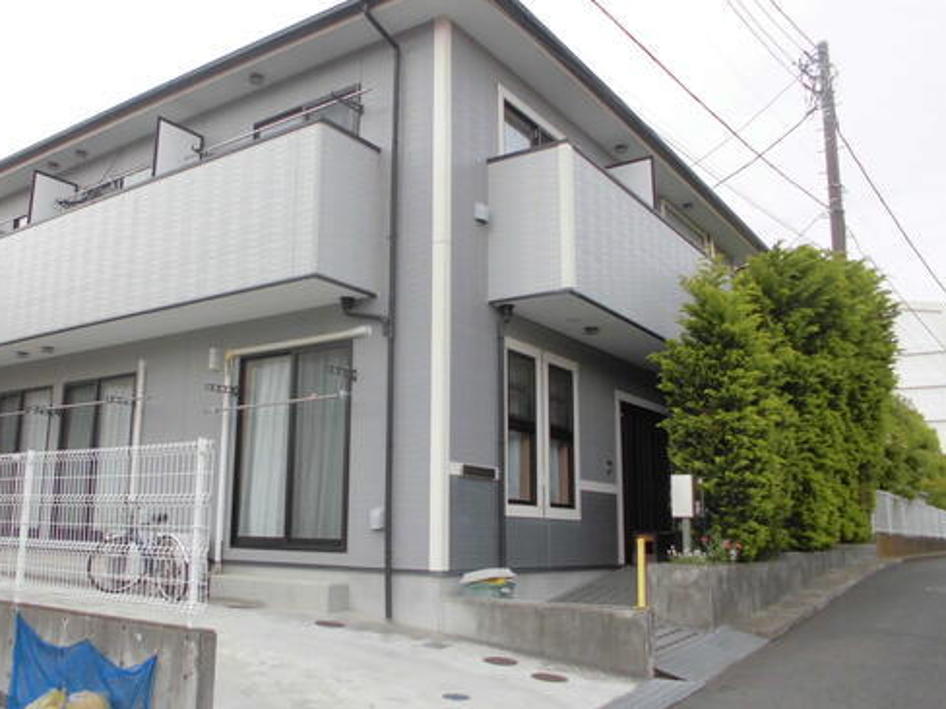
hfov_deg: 56.3
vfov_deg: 44.2
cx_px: 372
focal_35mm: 32
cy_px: 341
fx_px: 875
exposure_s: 1/100
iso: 100
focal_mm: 4.6
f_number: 3.5
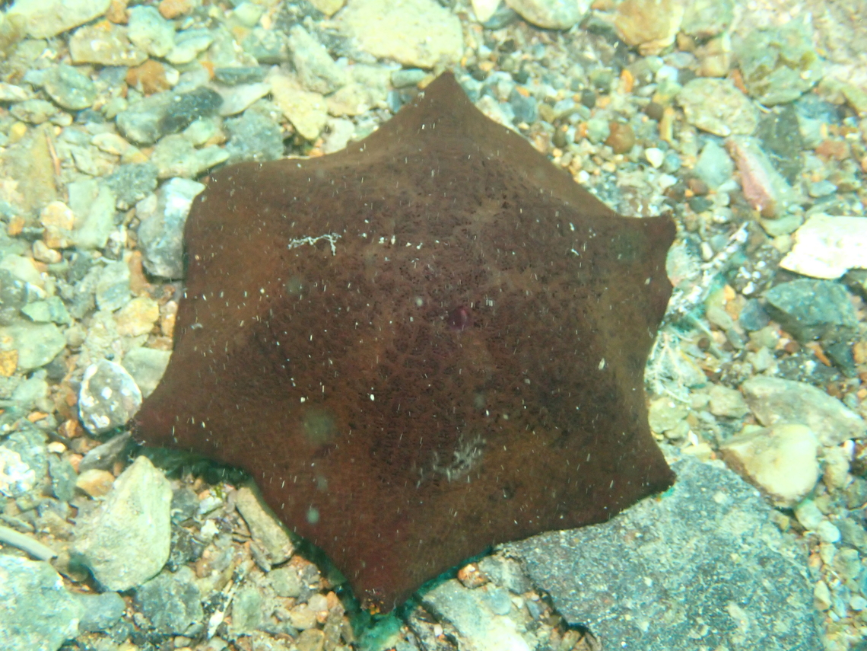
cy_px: 326
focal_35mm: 67
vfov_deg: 21.9
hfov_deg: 29.0
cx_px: 434
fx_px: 1678
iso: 500
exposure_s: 1/125
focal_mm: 11.88
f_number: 5
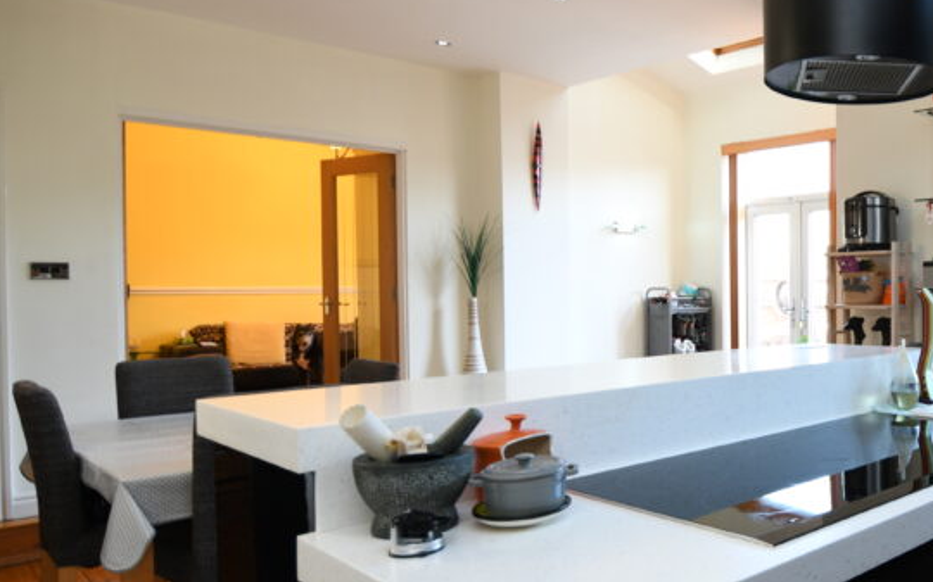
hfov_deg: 54.3
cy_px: 275
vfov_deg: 43.1
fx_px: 737
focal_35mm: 29
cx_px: 878
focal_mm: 10
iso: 100
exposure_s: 1/10
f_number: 3.5
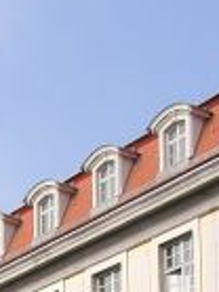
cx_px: -230
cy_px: 603
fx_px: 1242
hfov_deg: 9.4
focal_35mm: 147
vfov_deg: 11.9
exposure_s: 1/505
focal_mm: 7.13
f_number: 4
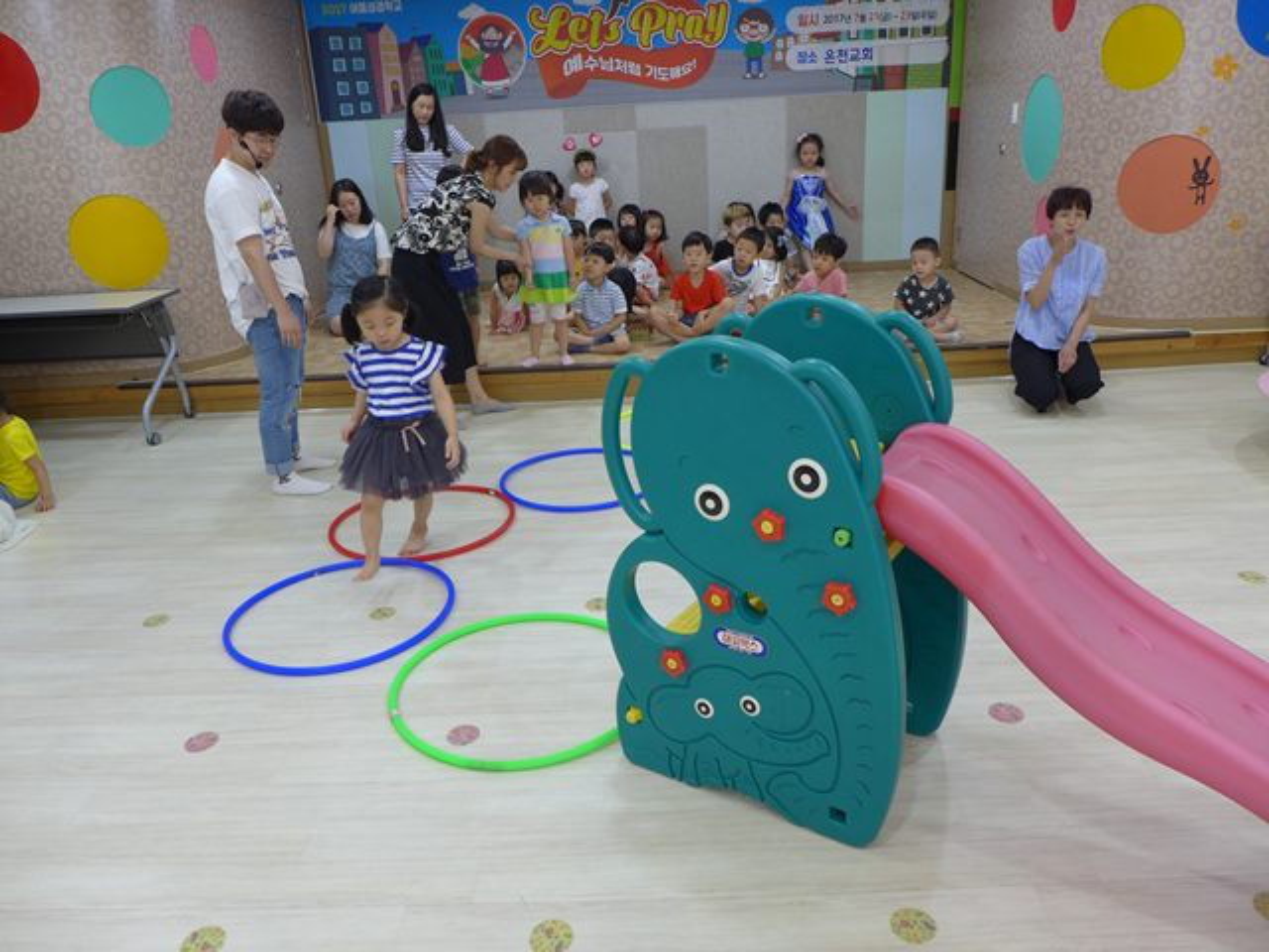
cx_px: 634
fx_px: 953
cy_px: 476
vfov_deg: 53.1
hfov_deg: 67.3
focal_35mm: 26
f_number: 1.5
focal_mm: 5.1
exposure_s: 1/60
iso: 80
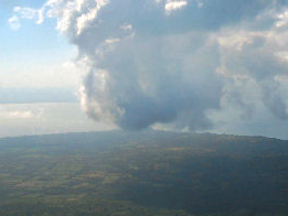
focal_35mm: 67
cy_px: 94
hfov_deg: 28.9
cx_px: 159
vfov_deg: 21.9
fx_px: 558
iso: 64
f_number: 5.6
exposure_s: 1/1000
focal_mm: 5.7
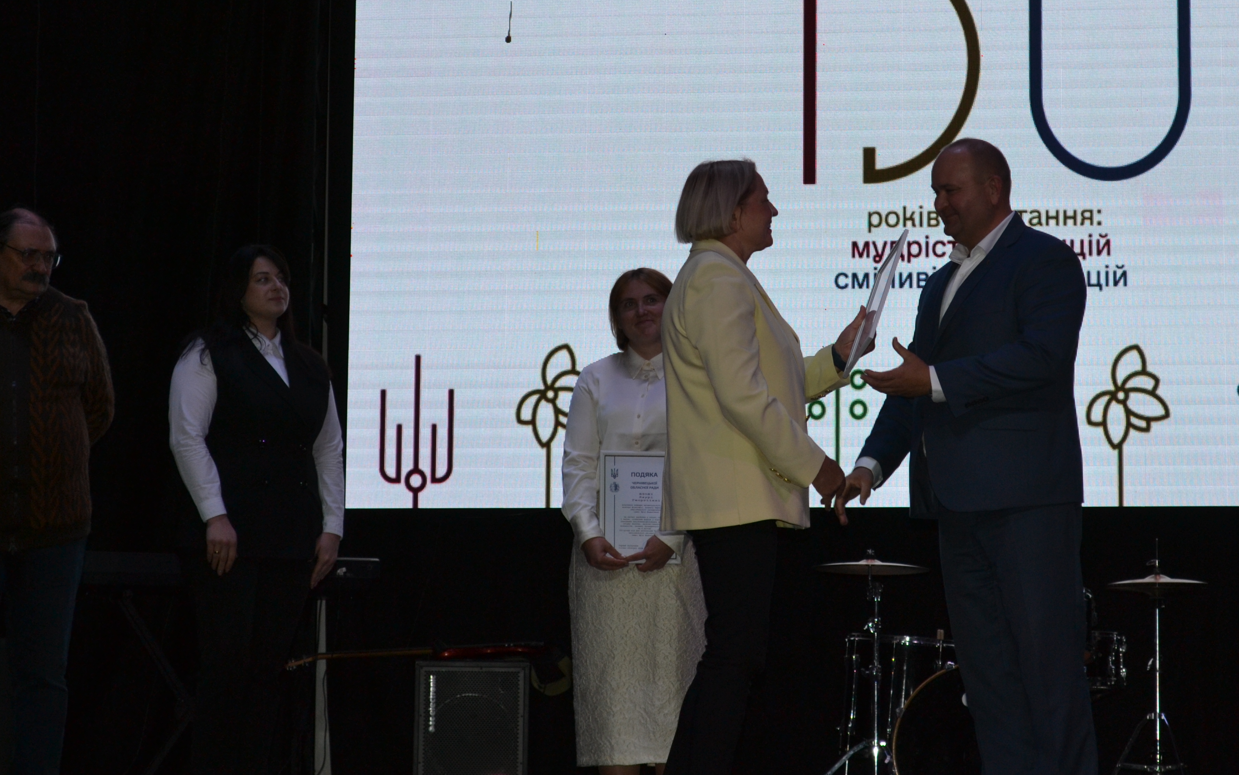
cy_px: 281
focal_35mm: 95
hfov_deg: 21.8
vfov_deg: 13.8
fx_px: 3208
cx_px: 797
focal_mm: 48
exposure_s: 1/125
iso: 360
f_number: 5.3
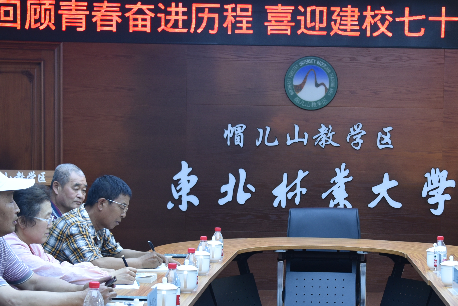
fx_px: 1158
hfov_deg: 22.2
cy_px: 213
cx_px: 338
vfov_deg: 15.0
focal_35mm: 91
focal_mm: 42
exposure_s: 1/100
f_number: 5
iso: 800
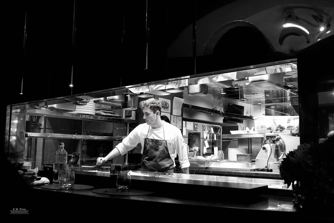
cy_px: 112
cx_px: 167
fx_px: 320
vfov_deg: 38.4
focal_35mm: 34
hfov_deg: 55.1
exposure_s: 1/100
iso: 1600
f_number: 4.5
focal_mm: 23
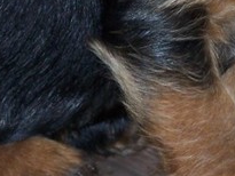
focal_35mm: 648
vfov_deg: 2.3
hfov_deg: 3.1
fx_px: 4402
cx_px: 159
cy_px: -107
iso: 125
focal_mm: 28
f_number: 4
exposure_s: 1/160
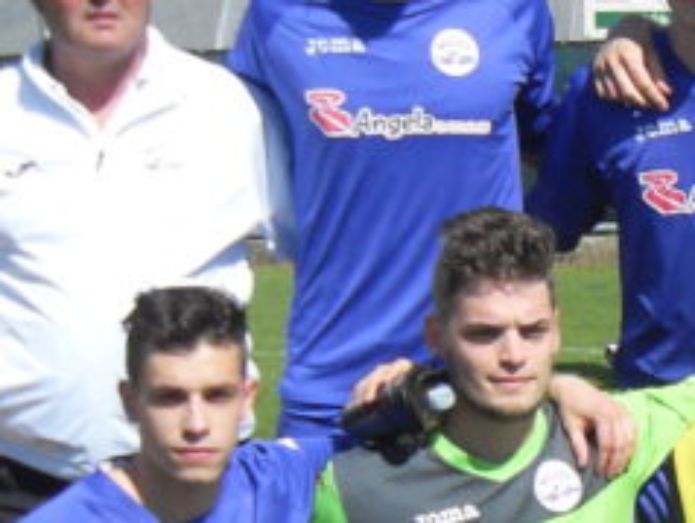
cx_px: 1378
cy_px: 532
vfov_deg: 10.1
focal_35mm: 146
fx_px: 2934
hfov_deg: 12.1
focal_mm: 6.3
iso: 80
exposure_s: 1/250
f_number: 7
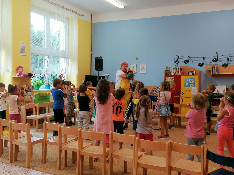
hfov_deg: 50.1
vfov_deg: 38.7
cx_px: 117
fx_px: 250
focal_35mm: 37
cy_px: 88
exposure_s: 1/50
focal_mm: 4.75
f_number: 1.8
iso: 64
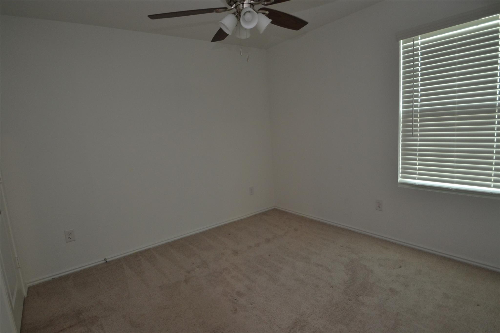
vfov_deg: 67.4
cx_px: 250
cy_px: 166
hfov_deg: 90.0
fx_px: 250
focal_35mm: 18
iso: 400
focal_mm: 12
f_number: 4
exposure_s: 1/60
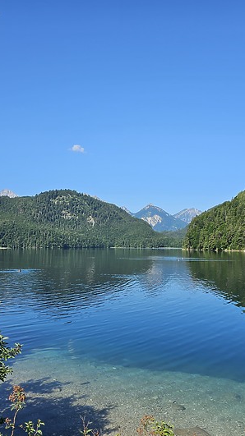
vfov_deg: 58.1
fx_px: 393
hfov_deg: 34.6
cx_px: 117
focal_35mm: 34
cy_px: 220
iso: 10
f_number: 1.7
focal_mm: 6.3
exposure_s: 1/825
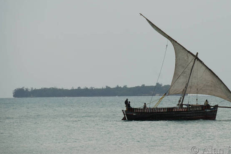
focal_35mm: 378
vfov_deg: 3.6
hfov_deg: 5.5
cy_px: 63
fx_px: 2426
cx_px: 143
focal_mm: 200
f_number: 7.1
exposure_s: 1/250
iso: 100
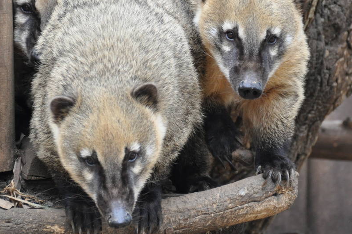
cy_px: 19
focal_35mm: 784
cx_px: 154
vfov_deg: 1.7
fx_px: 7658
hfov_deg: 2.6
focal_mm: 260
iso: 1000
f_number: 5.6
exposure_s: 1/320
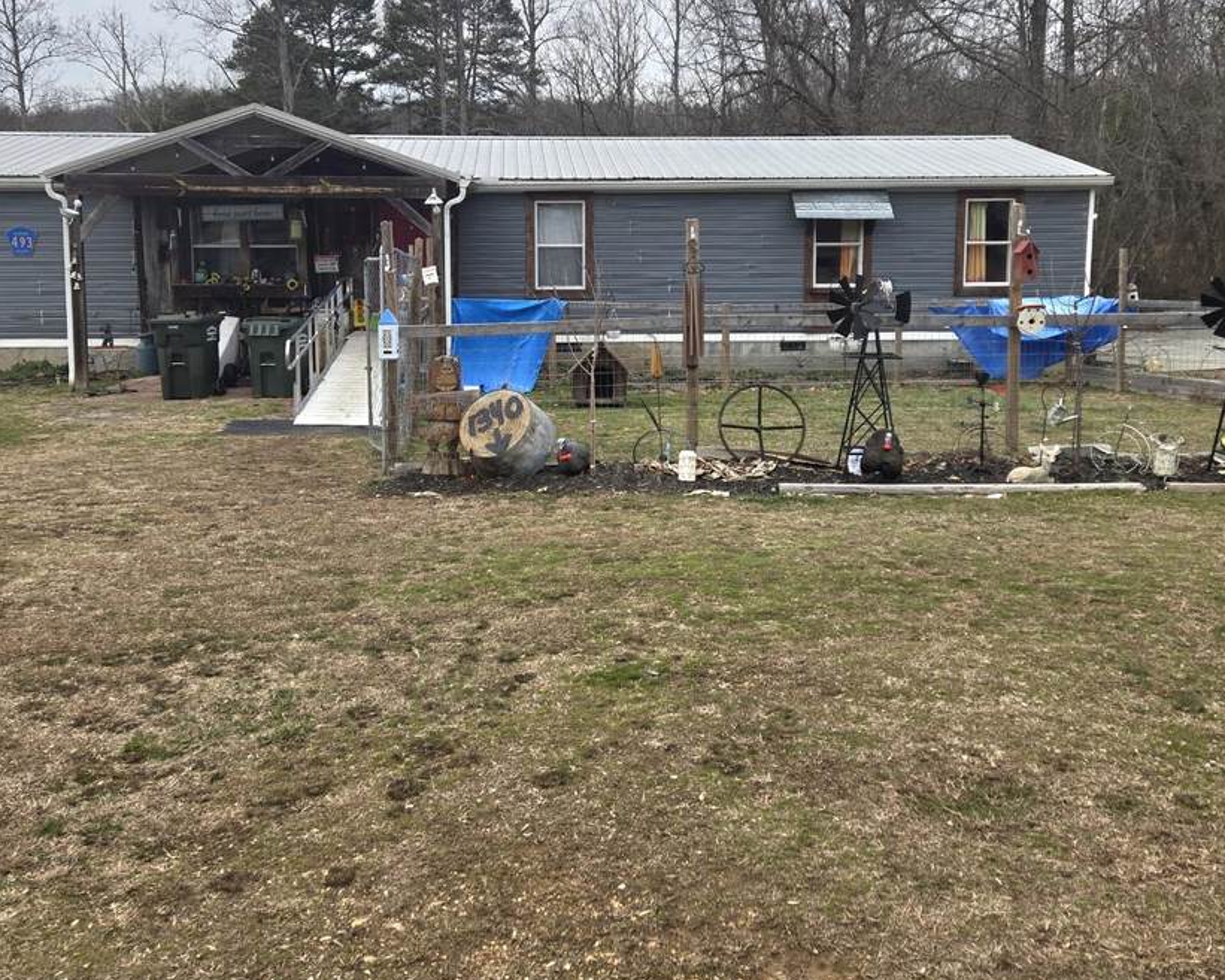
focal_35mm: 35
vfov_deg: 42.0
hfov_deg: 51.5
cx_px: 594
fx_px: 1269
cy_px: 379
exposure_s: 1/1000
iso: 25
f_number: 1.8
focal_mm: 5.4
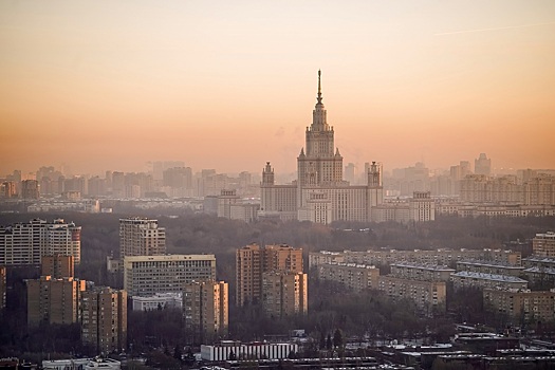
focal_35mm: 145
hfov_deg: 14.2
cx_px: 278
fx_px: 2235
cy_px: 185
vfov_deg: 9.5
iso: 320
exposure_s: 1/640
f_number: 4
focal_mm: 145
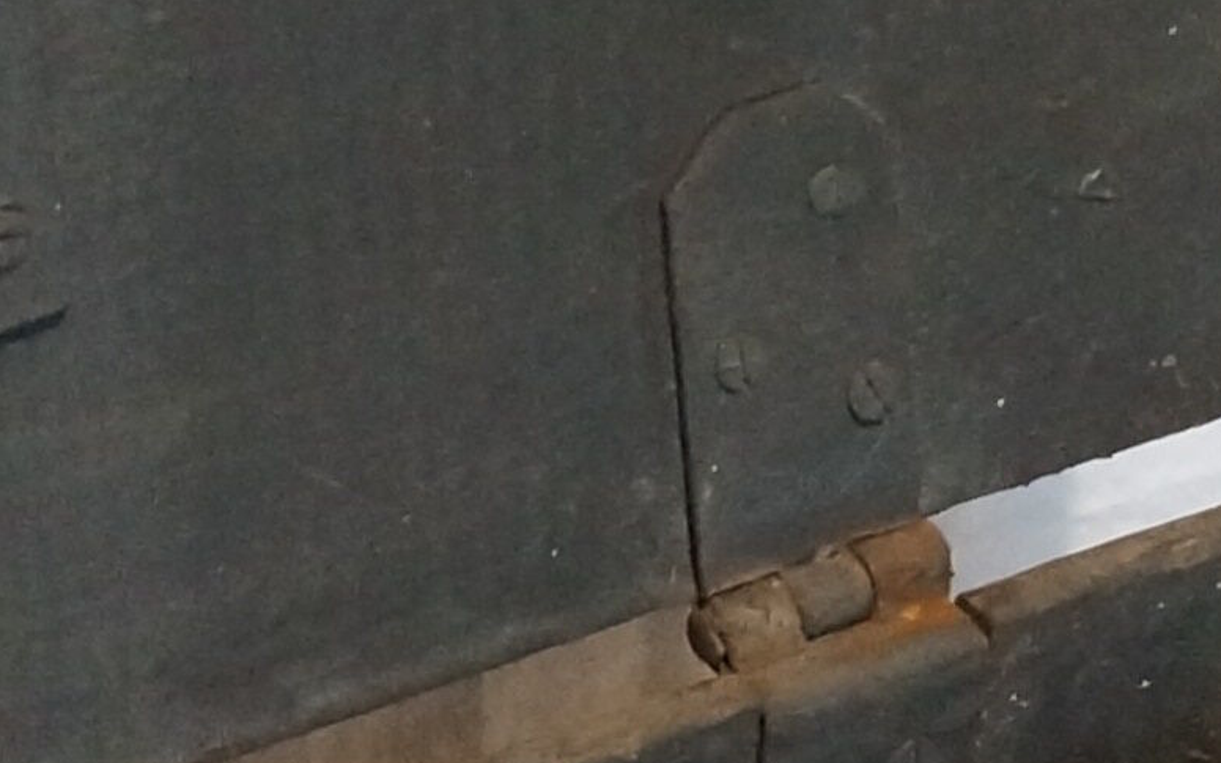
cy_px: 1315
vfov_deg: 5.6
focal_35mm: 232
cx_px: 211
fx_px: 7720
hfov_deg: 9.0
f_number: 4
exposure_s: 1/60
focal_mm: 24
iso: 2000
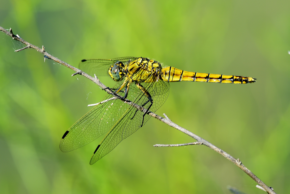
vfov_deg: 3.3
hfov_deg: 4.9
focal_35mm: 420
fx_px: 3384
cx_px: 145
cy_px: 97
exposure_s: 1/60
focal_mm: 420
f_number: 11
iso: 100
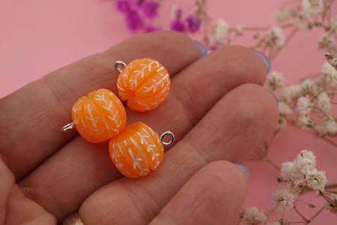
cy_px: 112
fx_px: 632
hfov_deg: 29.9
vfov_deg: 20.2
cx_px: 168
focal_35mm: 68
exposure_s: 1/100
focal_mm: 45
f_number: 8
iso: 100
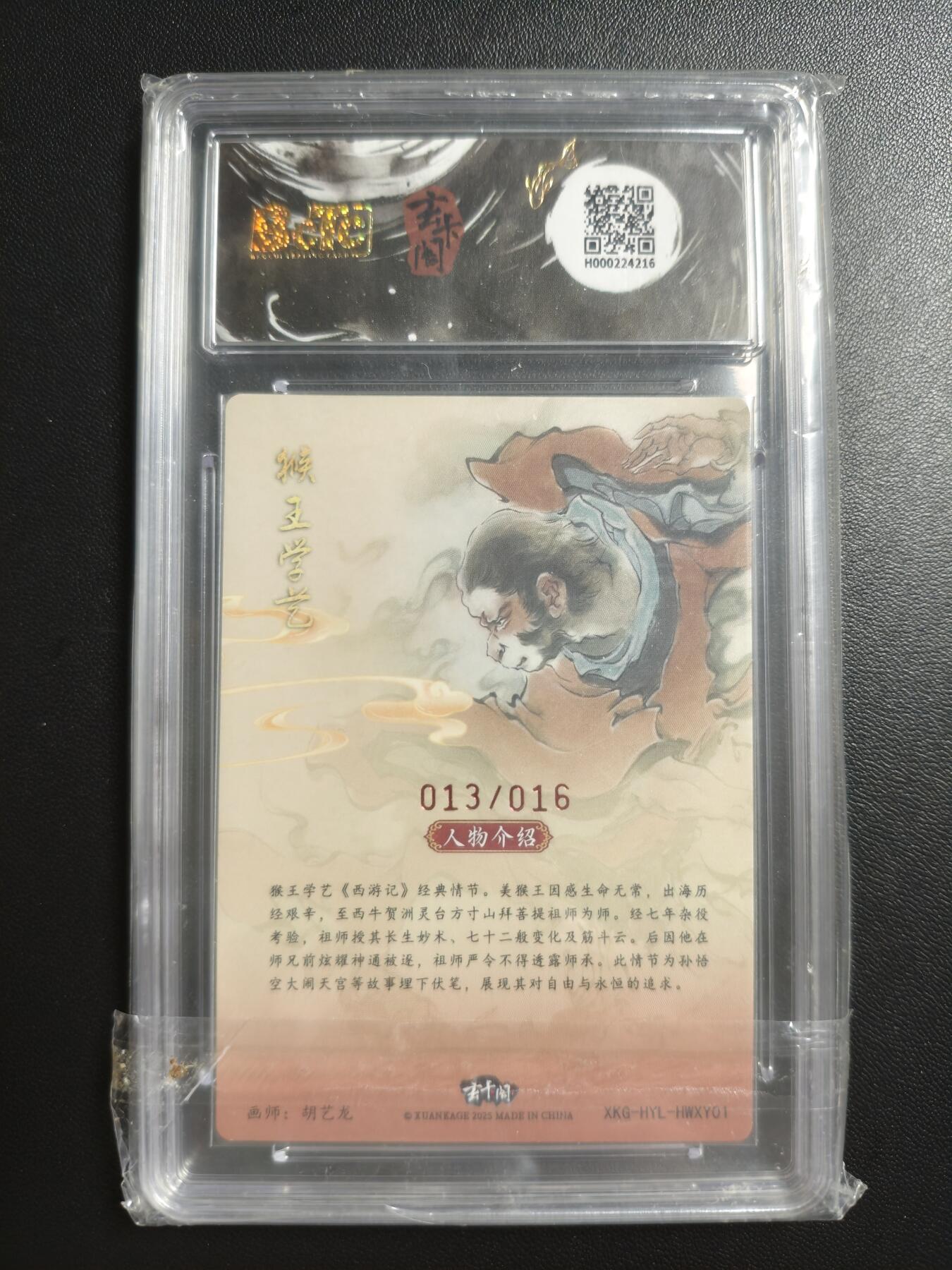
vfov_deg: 67.3
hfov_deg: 53.1
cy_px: 635
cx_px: 476
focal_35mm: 26
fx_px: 953
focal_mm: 4.94
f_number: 1.5
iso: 500
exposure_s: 1/50
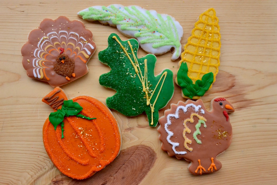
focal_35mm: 36
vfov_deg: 36.9
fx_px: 277
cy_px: 92
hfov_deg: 53.1
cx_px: 138
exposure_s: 1/1250
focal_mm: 24
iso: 3200
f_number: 8
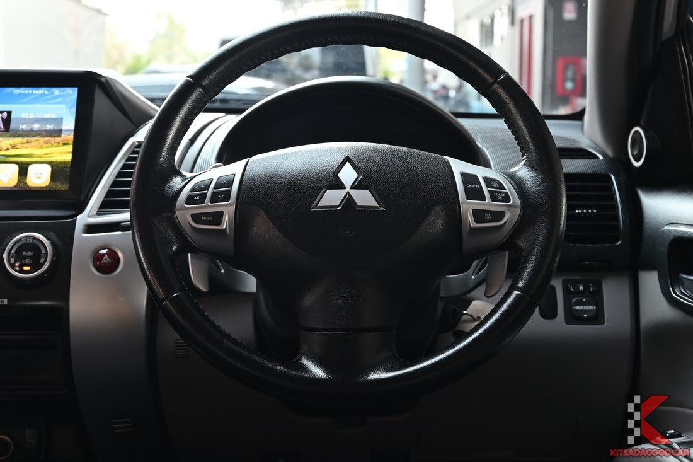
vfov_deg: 26.5
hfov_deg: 38.9
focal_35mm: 51
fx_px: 982
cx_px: 346
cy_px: 231
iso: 280
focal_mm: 34.5
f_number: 5.6
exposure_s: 1/15
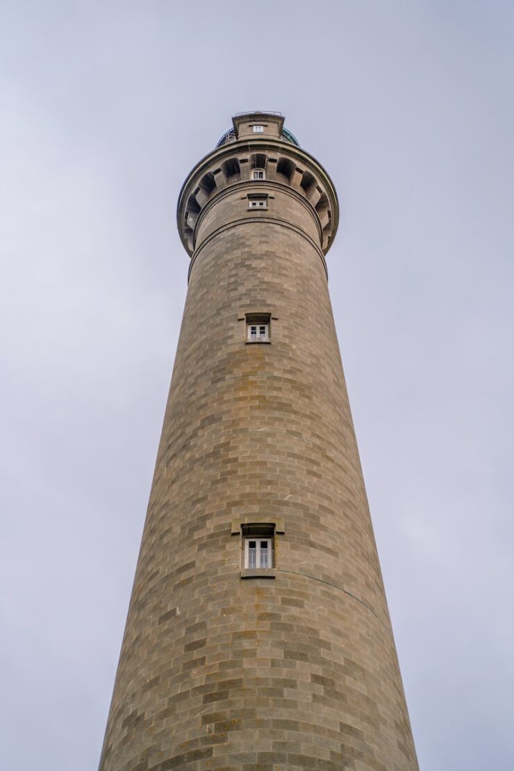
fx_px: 1242
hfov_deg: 23.4
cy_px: 386
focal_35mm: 58
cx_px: 257
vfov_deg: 34.5
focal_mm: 58
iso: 100
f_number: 2.8
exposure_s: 1/800
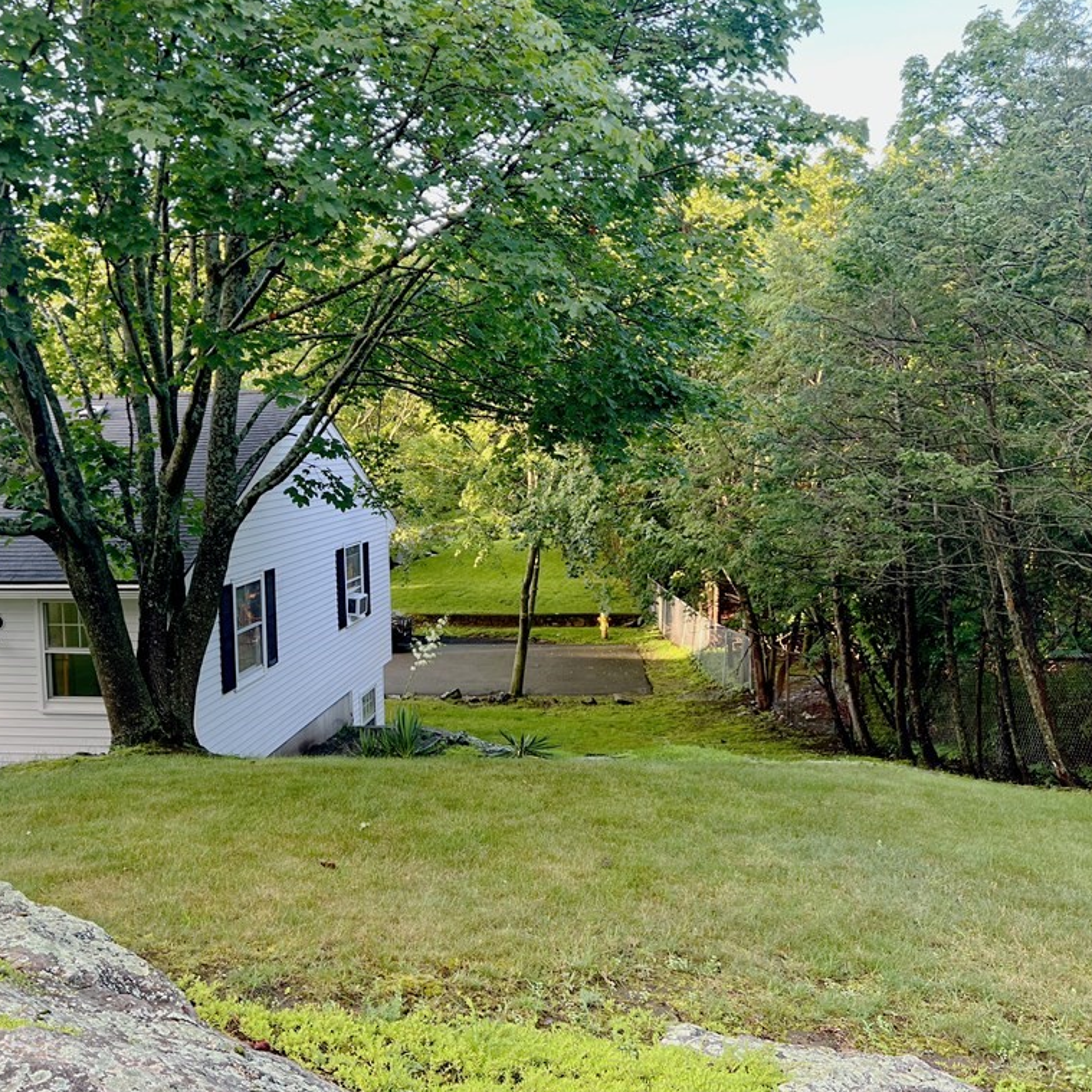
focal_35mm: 31
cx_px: 469
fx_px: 1106
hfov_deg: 52.4
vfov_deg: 52.5
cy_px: 544
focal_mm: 5.7
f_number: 1.5
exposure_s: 1/121
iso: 80
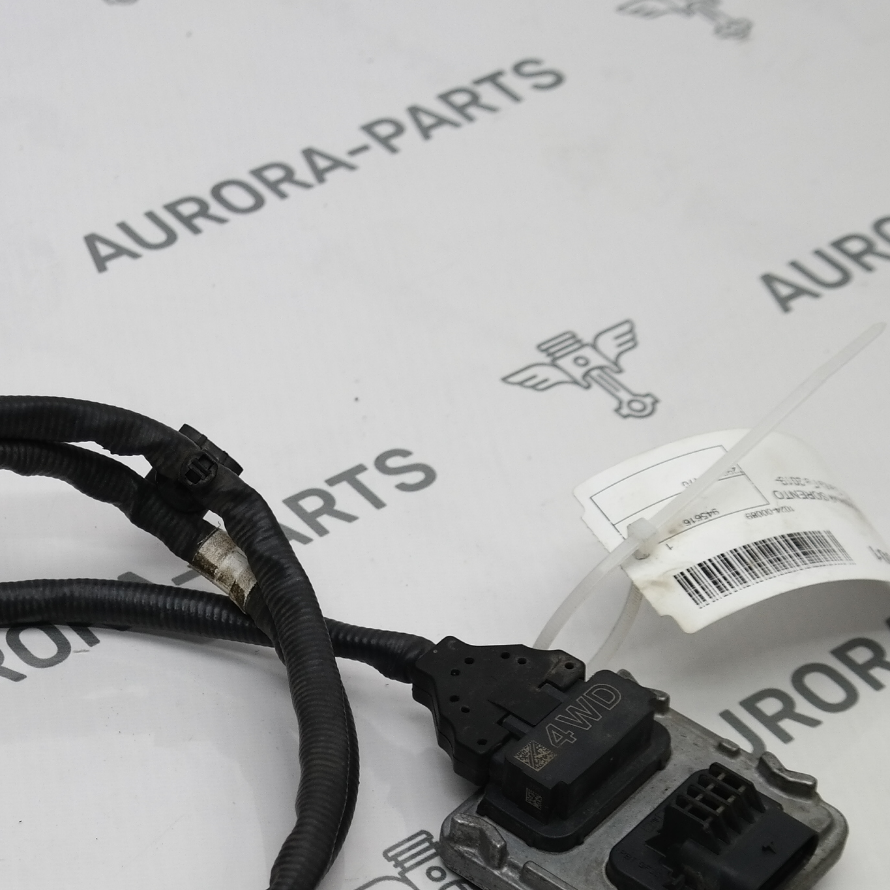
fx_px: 3520
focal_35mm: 121
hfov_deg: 14.2
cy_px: 660
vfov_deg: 14.4
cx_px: 35
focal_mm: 33
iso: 200
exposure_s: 1/125
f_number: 4.5
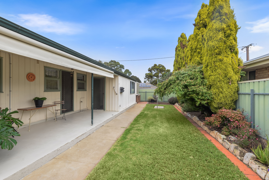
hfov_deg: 96.7
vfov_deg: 73.8
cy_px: 90
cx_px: 134
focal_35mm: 16
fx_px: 120
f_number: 8
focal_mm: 16
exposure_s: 1/50
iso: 100
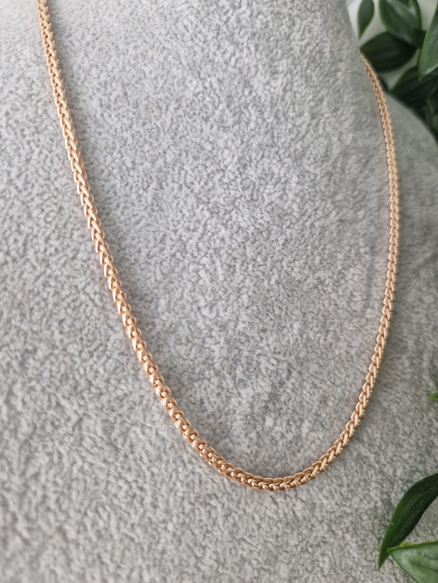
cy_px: 292
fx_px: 388
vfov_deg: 73.9
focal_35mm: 23
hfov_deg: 58.9
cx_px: 219
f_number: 1.8
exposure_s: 1/100
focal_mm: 5.4
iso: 50
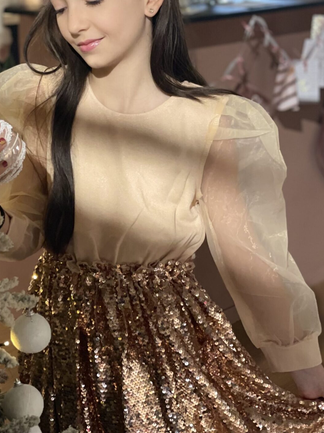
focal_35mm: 94
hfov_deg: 15.7
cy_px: 228
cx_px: 104
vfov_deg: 20.9
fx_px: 1173
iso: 160
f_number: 2
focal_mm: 6
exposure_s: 1/50
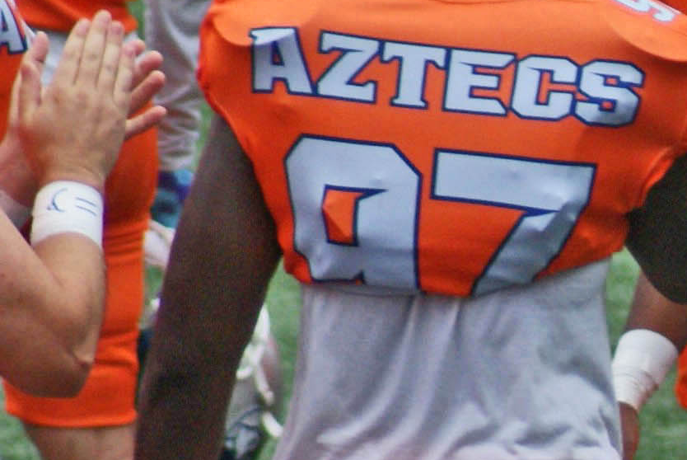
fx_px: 37270
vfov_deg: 0.7
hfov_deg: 1.1
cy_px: 450
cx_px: 844
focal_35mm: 1951
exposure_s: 1/500
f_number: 5.6
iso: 400
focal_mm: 280
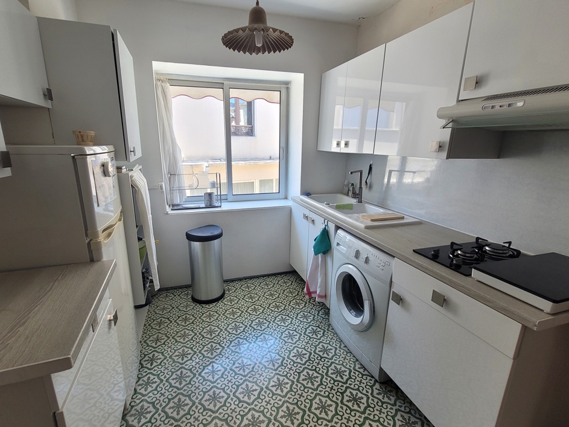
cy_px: 210
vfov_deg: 78.1
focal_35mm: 16
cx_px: 269
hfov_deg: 94.4
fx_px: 263
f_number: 2.2
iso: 80
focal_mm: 1.74
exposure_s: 1/50
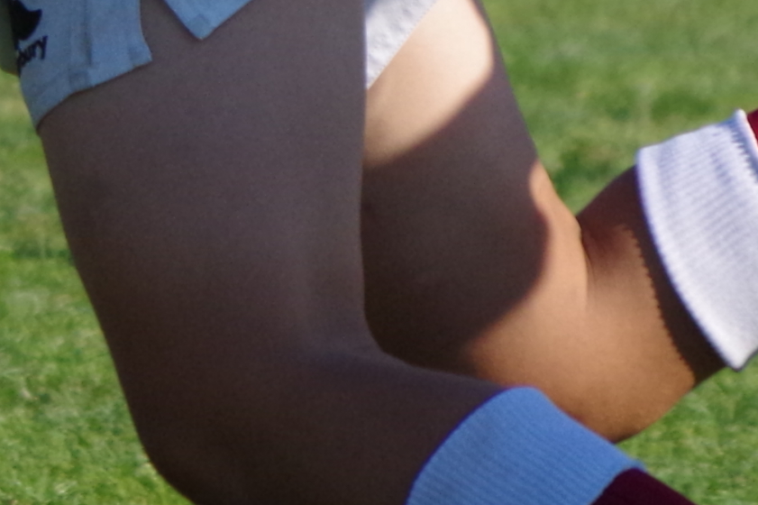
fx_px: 33316
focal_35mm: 1583
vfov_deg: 0.9
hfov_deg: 1.3
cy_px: -656
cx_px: -591
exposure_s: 1/1600
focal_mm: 210
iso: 800
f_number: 7.1
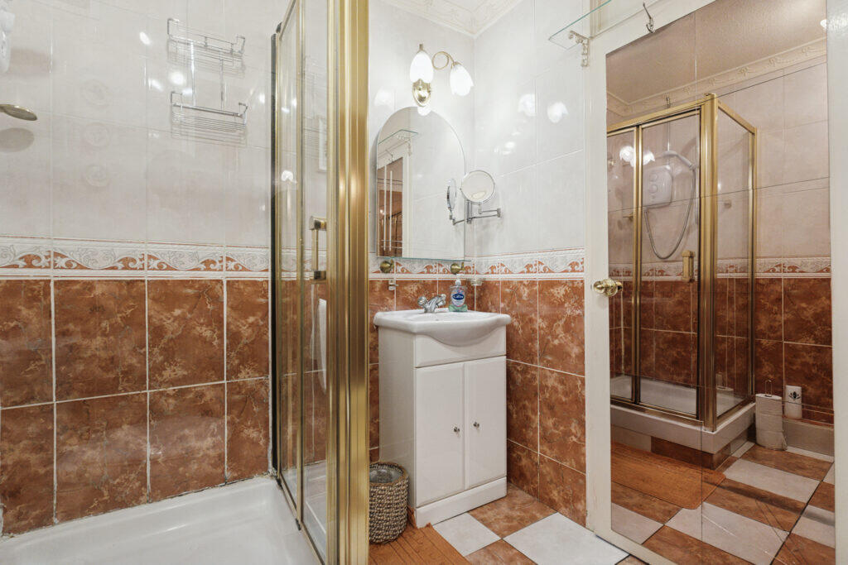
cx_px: 424
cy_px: 282
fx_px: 389
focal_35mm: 16
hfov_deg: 95.0
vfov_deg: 72.1
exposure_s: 1/80
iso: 640
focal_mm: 11
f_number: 3.5
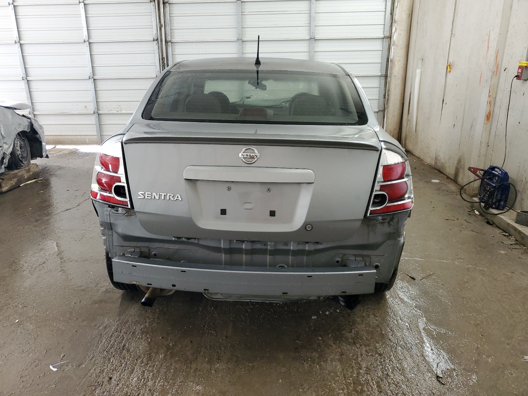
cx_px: 264
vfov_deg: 53.1
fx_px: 397
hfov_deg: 67.3
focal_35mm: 26
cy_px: 198
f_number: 1.5
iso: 165
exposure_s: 1/60.2
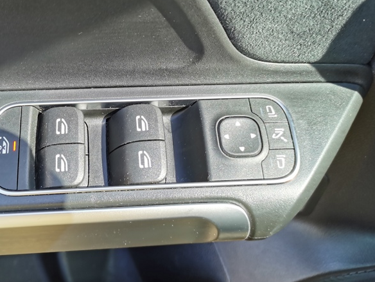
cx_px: 132
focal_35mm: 37
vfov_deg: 38.6
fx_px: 401
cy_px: 122
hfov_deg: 49.5
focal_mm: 5.58
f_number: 1.8
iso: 50
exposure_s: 1/260
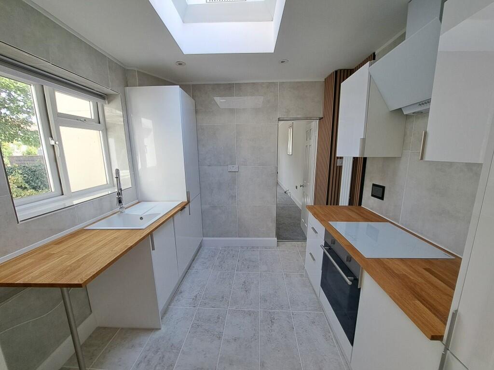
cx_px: 247
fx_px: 186
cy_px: 185
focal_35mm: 13
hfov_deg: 106.2
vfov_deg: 89.9
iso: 50
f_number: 2.2
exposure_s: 1/100
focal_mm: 1.74
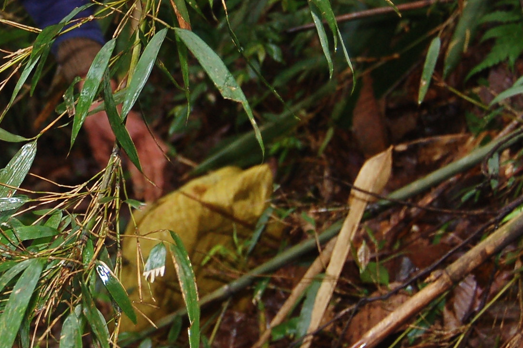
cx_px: -28
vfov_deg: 10.4
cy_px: 101
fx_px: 1916
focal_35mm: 132
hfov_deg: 15.2
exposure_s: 1/60
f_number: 4.5
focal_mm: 32
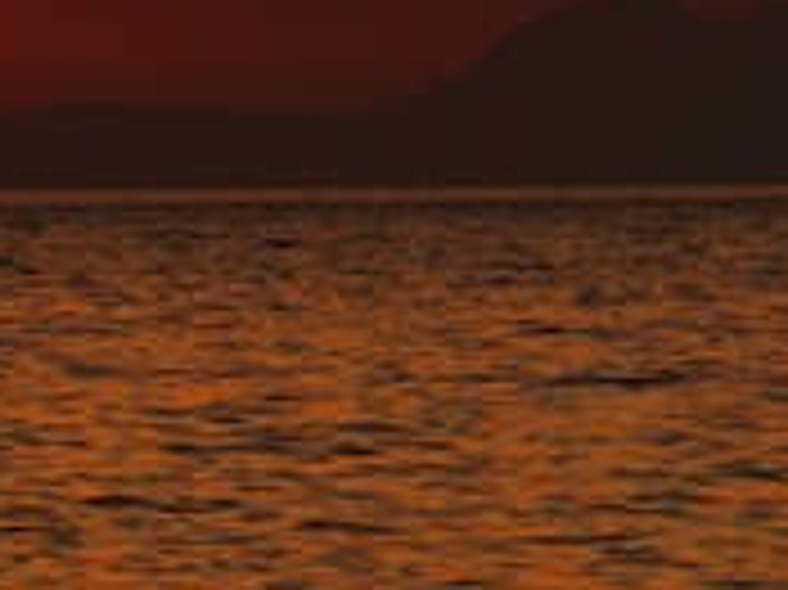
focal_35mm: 1026
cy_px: -14
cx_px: -563
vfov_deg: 1.4
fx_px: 23340
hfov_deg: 1.9
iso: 100
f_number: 8
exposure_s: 1/640
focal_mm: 140
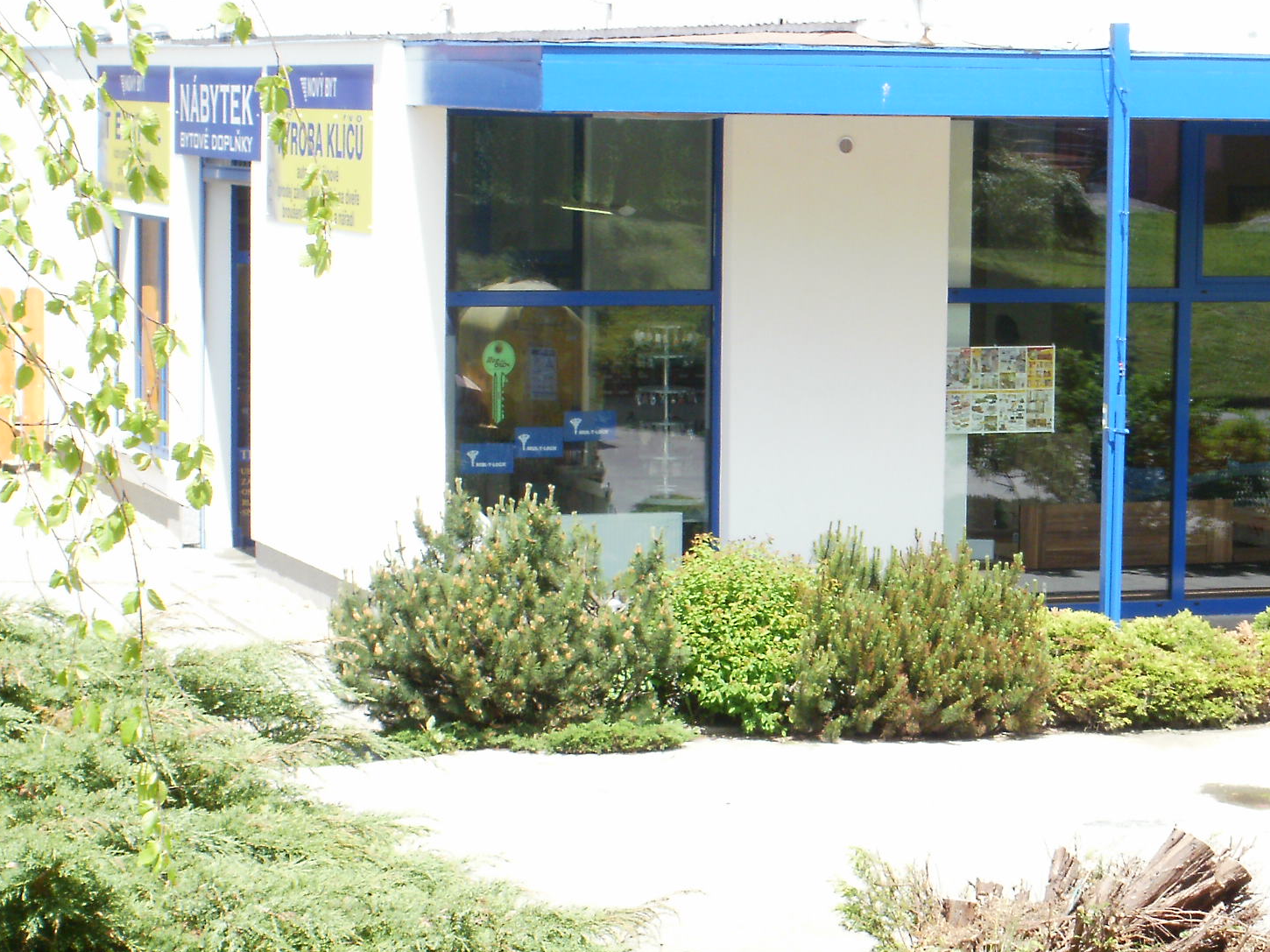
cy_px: 688
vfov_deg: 13.1
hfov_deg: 17.4
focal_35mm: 113
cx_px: 885
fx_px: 4145
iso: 100
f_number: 4.6
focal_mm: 11.2
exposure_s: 1/200
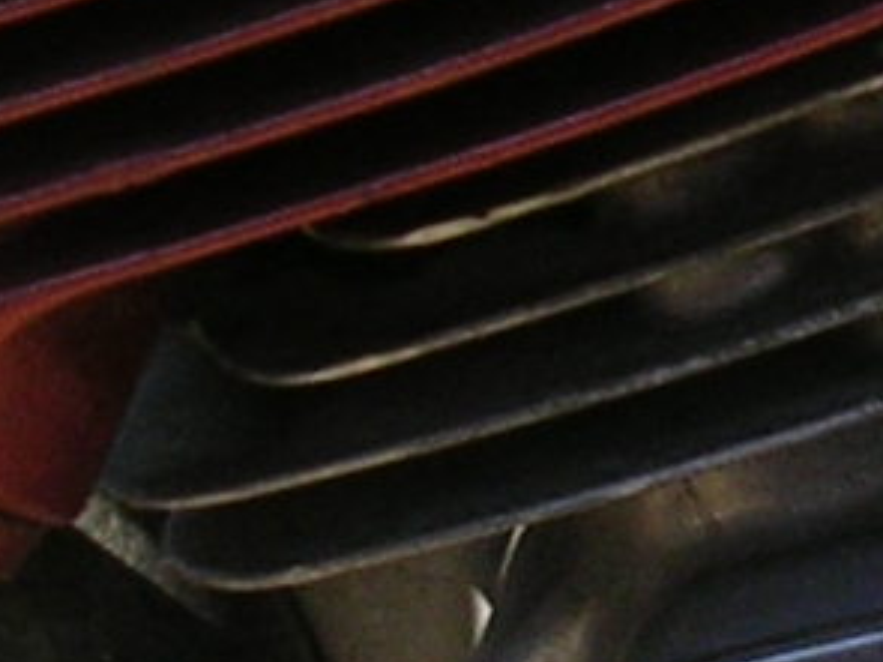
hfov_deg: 7.3
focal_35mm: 264
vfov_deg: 5.6
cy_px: 225
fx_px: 6731
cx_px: 1512
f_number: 2.8
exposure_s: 1/355
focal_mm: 5.8
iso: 50
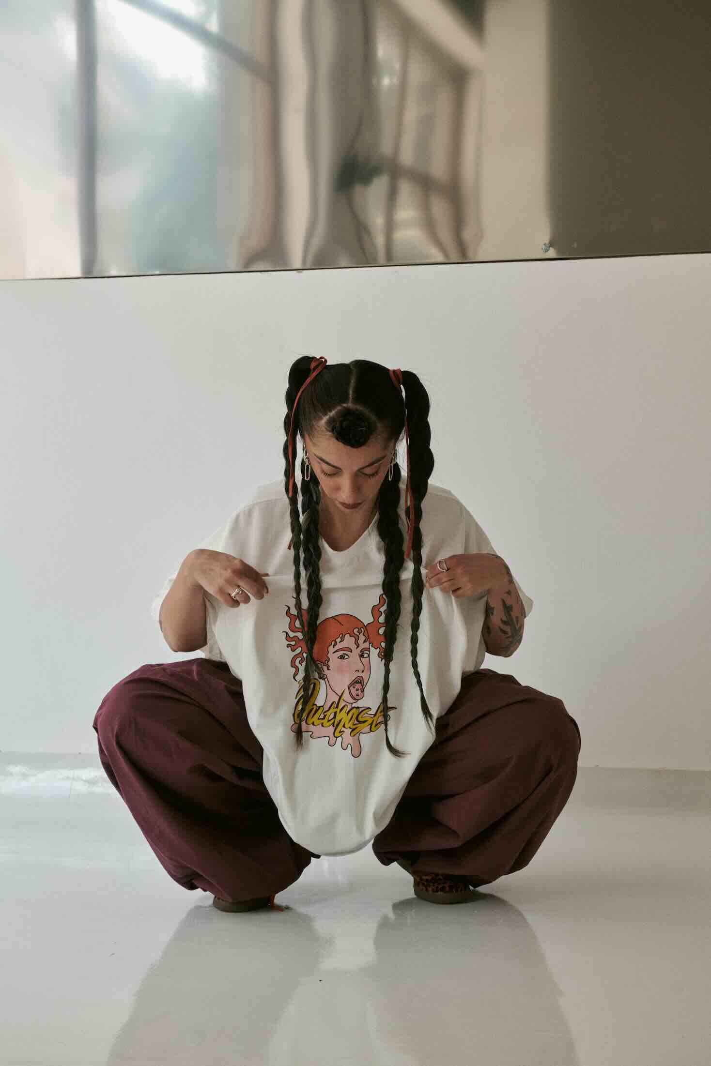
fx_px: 2074
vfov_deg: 28.8
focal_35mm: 70
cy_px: 533
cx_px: 356
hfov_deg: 19.5
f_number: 5.6
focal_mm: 70
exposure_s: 1/320
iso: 800
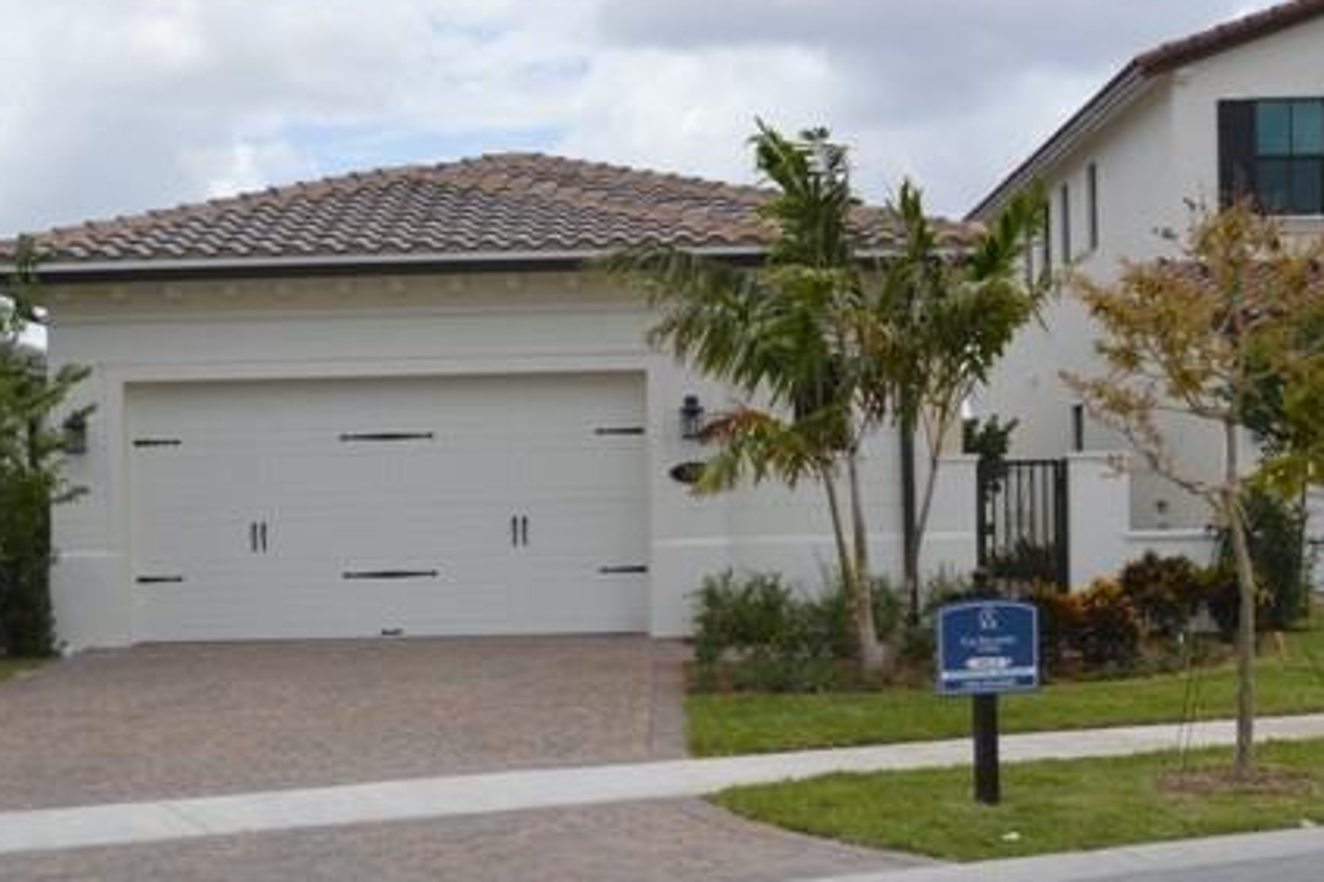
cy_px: 522
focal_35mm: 59
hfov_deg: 33.9
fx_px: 2170
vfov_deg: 23.0
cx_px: 582
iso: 100
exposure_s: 1/320
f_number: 9
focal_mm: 26
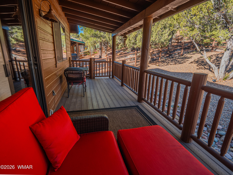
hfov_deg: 94.5
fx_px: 108
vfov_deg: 78.1
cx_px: 116
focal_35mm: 16
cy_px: 88
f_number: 2.8
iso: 100
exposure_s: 1/500
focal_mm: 8
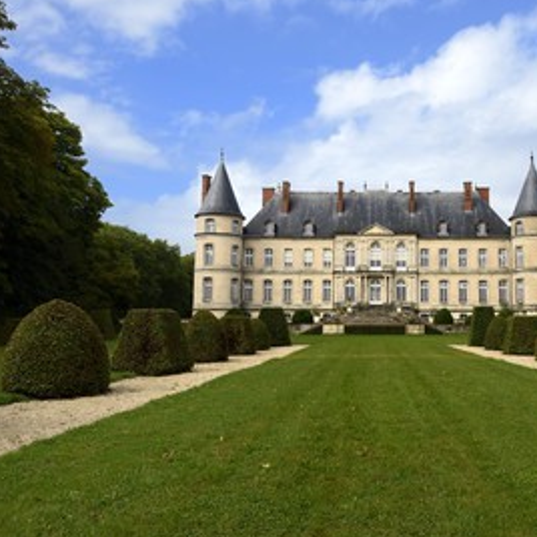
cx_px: 377
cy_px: 266
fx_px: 562
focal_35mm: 32
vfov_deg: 51.1
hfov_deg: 49.8
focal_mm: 24
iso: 200
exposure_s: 1/200
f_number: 13
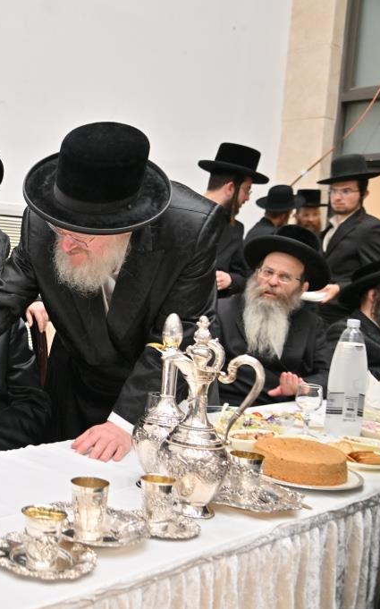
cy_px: 304
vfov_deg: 43.5
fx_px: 763
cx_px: -71
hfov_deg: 25.3
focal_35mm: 46
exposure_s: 1/200
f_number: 4
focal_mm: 30
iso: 1000
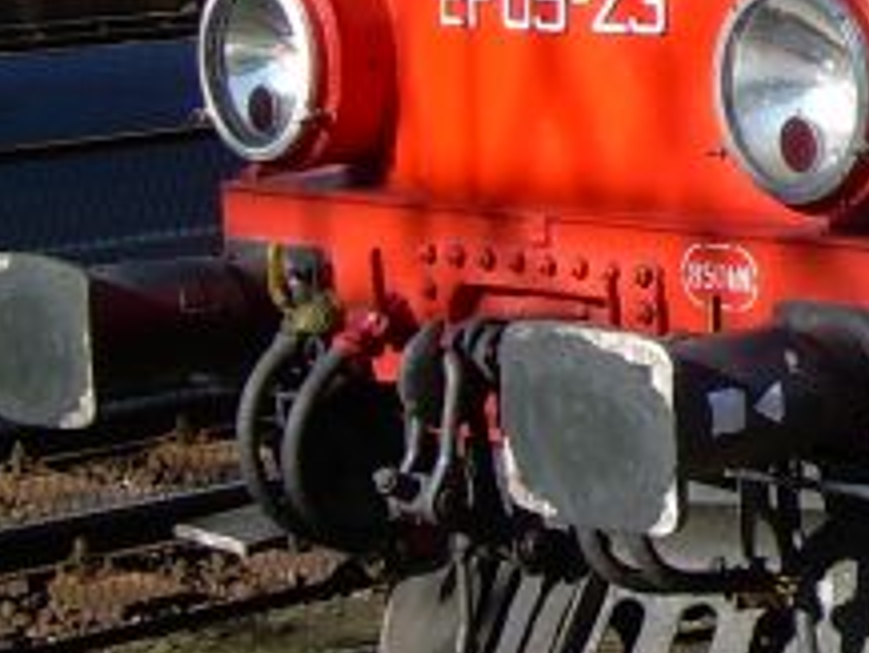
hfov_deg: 12.9
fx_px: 3517
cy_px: -164
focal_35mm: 140
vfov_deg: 10.4
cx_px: 1522
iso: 50
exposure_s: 1/250
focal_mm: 6.3
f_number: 4.6
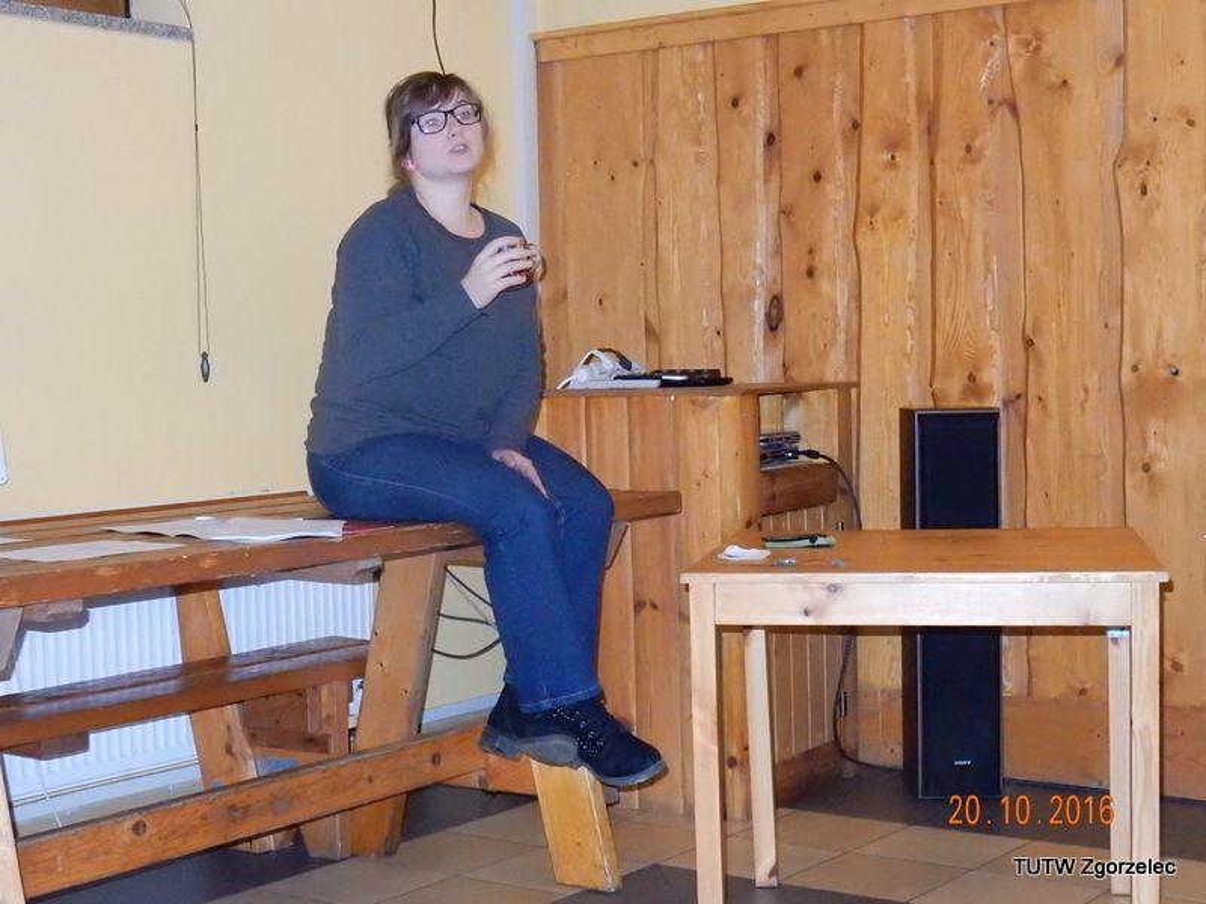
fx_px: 2090
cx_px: 603
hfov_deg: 32.2
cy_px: 452
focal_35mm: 60
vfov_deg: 24.4
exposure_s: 1/30
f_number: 4.5
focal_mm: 10.7
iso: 1600
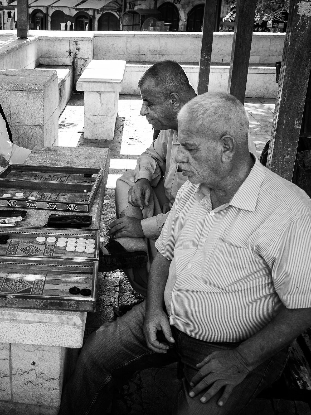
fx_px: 527
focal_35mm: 44
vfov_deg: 43.0
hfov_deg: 31.9
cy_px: 207
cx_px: 55
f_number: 5.6
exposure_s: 1/2000
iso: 1600
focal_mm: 30
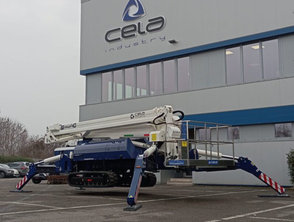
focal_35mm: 28
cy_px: 111
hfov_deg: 63.4
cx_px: 147
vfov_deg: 49.9
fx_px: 238
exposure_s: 1/336
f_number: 1.8
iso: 54
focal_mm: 4.22
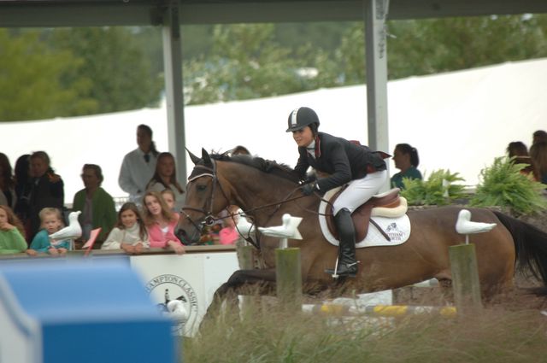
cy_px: 182
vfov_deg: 1.8
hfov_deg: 2.8
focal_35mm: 750
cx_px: 274
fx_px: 11381
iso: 400
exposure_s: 1/500
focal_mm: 500
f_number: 6.7
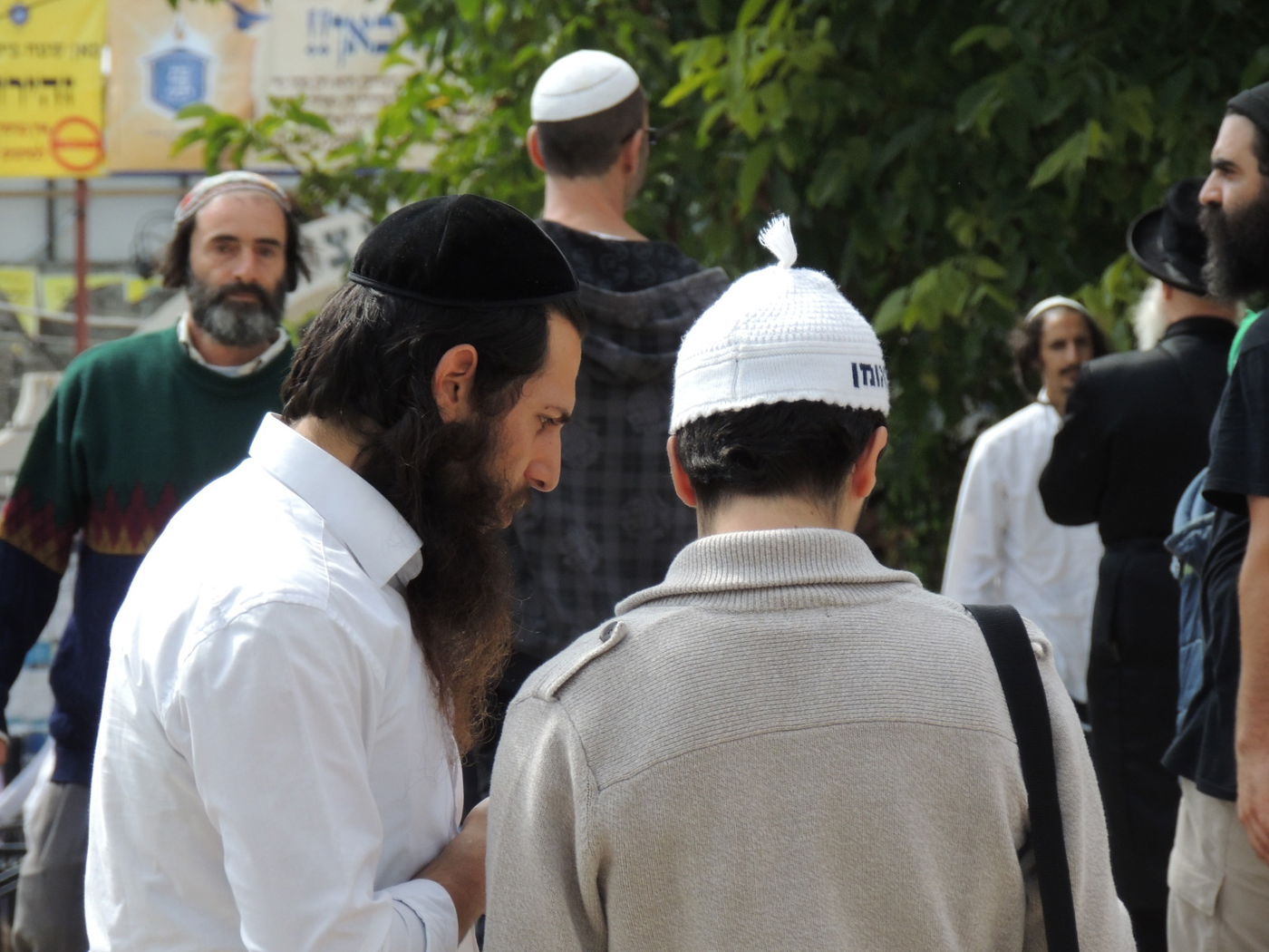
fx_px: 11914
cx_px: 634
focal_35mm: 325
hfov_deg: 6.1
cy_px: 476
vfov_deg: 4.6
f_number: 4.8
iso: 360
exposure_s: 1/800
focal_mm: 57.9
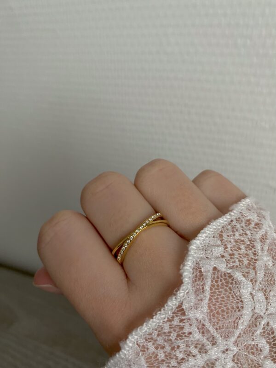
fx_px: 266
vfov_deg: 69.4
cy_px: 184
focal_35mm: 25
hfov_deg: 54.9
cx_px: 138
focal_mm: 4.25
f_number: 1.8
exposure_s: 1/60
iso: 160
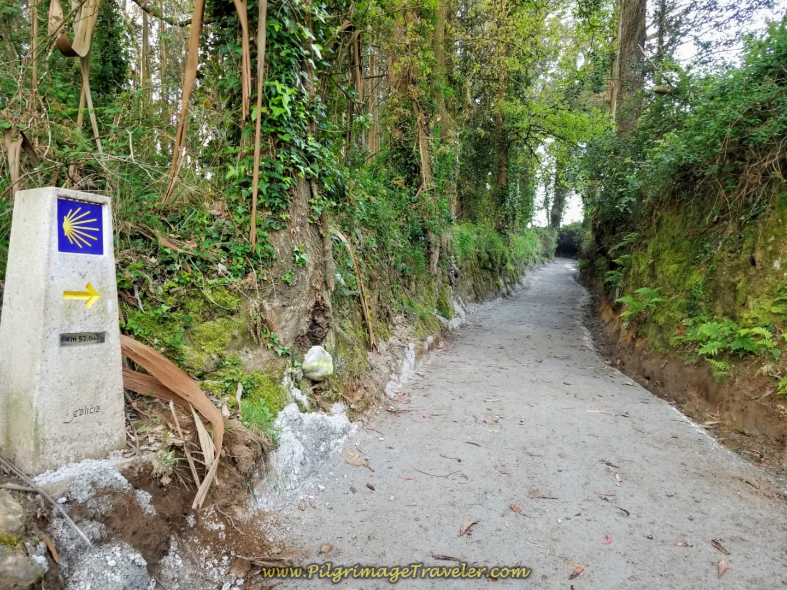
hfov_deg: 67.3
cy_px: 295
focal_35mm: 26
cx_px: 394
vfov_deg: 53.1
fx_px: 591
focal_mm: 4.3
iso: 160
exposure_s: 1/40
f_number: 1.7
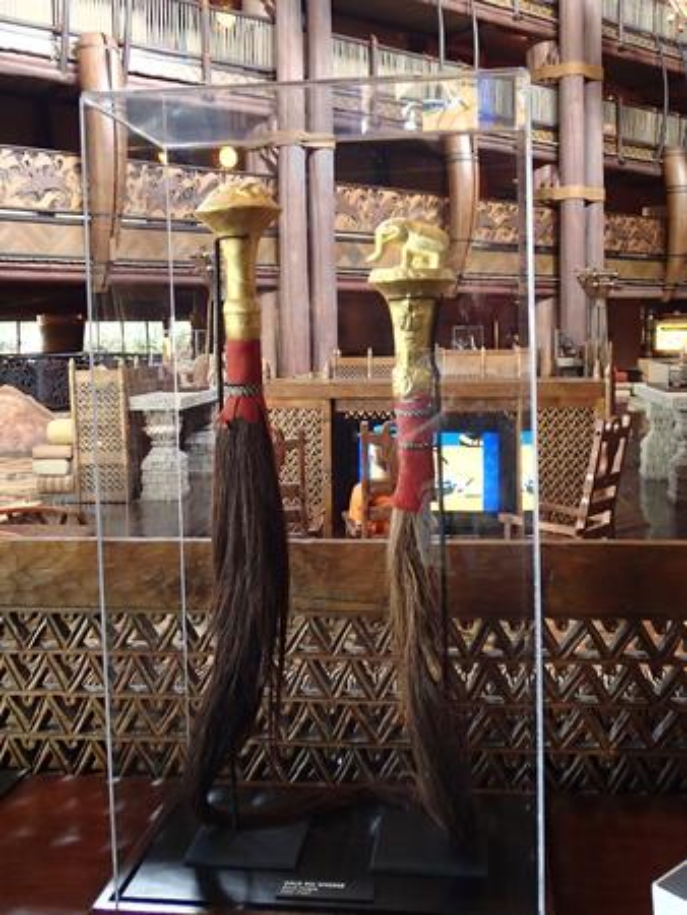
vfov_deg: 56.8
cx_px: 344
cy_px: 458
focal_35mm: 32
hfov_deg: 44.2
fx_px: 846
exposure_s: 1/30
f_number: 2.4
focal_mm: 5.9
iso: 500
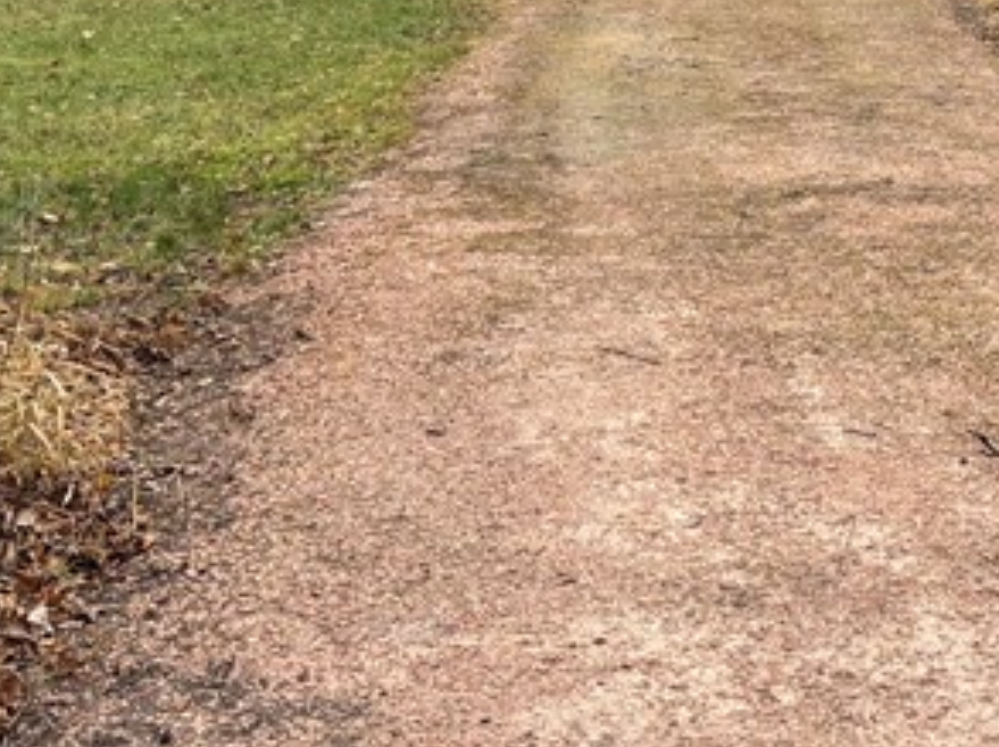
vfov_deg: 15.8
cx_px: 754
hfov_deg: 21.4
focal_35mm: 91
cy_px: -51
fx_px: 2623
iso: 125
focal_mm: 5.96
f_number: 1.6
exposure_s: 1/86
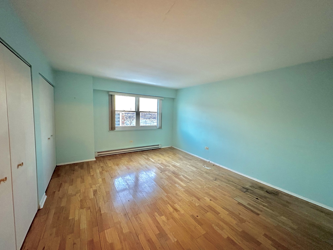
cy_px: 125
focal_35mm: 14
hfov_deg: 102.1
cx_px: 166
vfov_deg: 85.7
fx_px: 135
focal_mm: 2.22
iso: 640
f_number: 2.2
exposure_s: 1/60
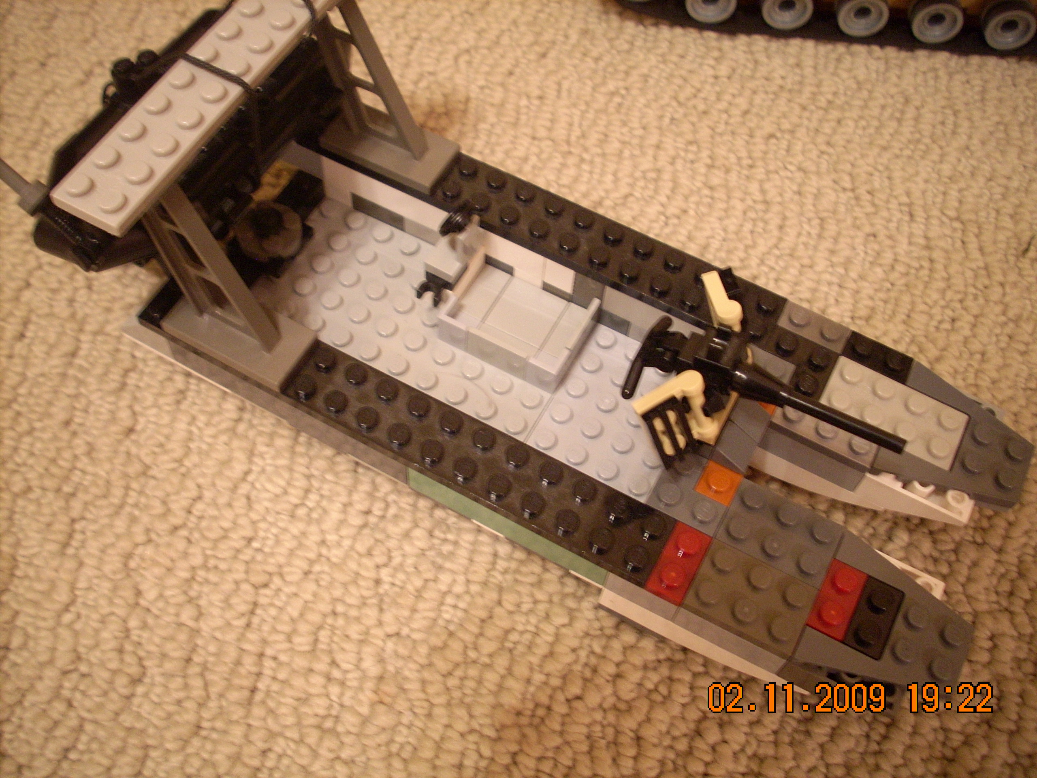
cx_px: 518
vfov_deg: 38.7
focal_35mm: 37
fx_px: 1108
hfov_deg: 50.1
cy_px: 389
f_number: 2.8
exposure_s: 1/4.6
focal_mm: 6.2
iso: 200
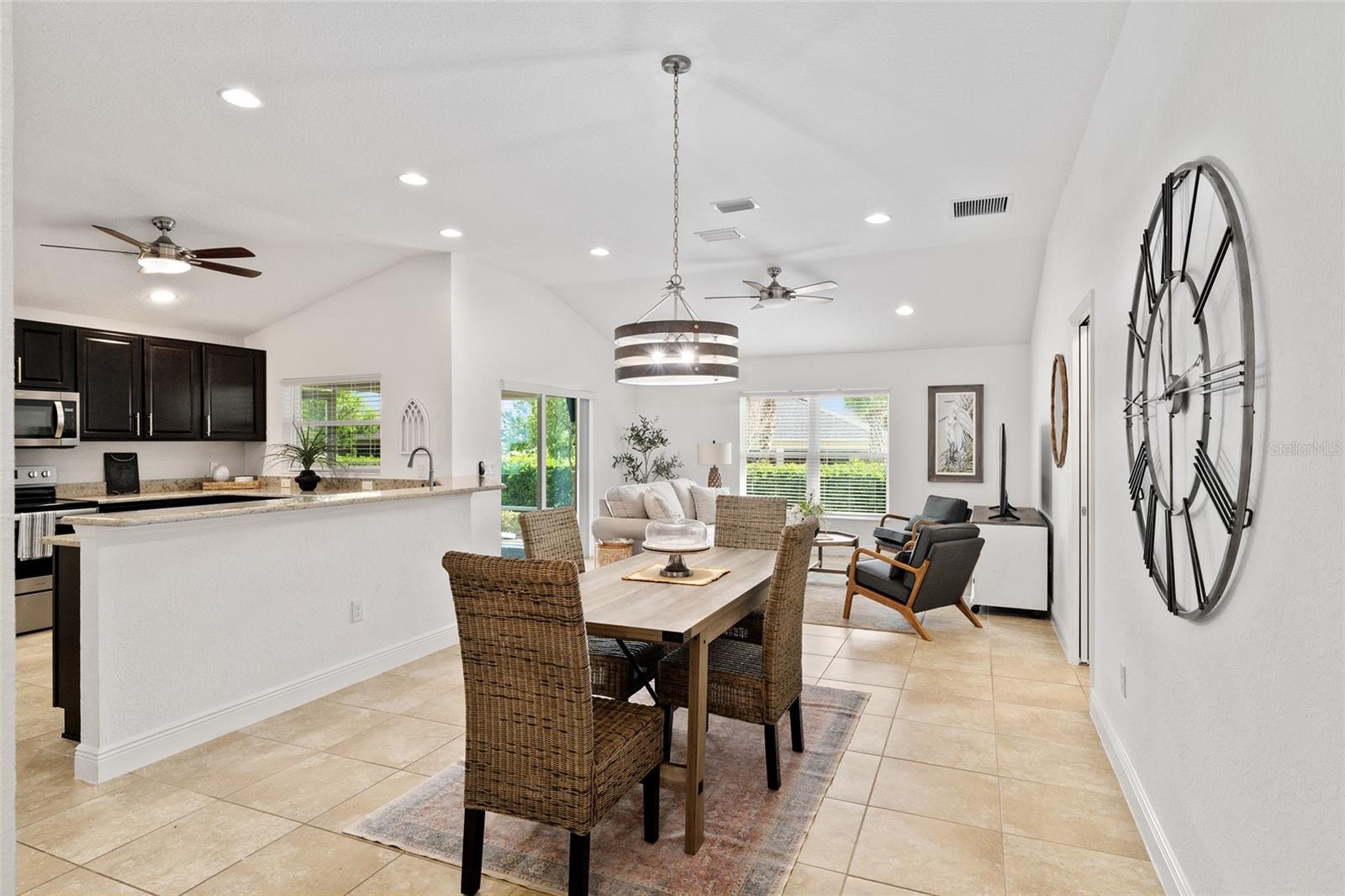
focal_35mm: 19
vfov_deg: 64.5
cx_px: 672
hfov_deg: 86.9
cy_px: 448
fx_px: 710
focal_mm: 19
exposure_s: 1/25
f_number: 8
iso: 400
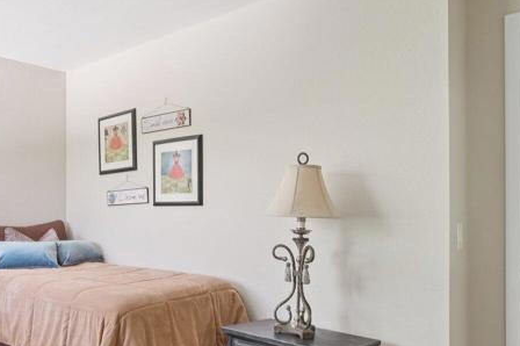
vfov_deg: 40.9
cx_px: 173
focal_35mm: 32
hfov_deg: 57.4
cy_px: 206
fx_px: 462
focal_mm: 9
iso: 250
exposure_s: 1/6
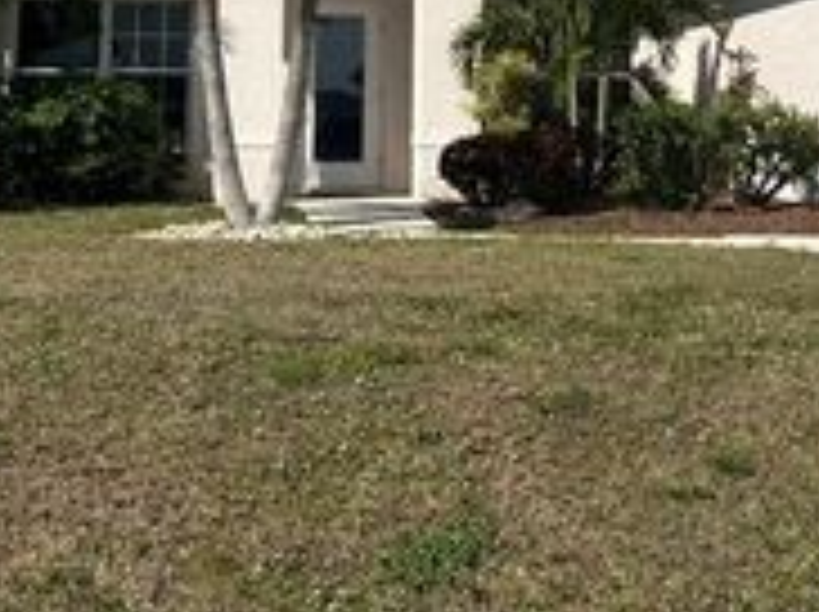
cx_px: 490
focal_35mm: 66
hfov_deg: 29.4
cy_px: -47
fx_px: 1559
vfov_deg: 21.2
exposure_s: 1/7576
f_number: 1.78
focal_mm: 6.86
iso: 80
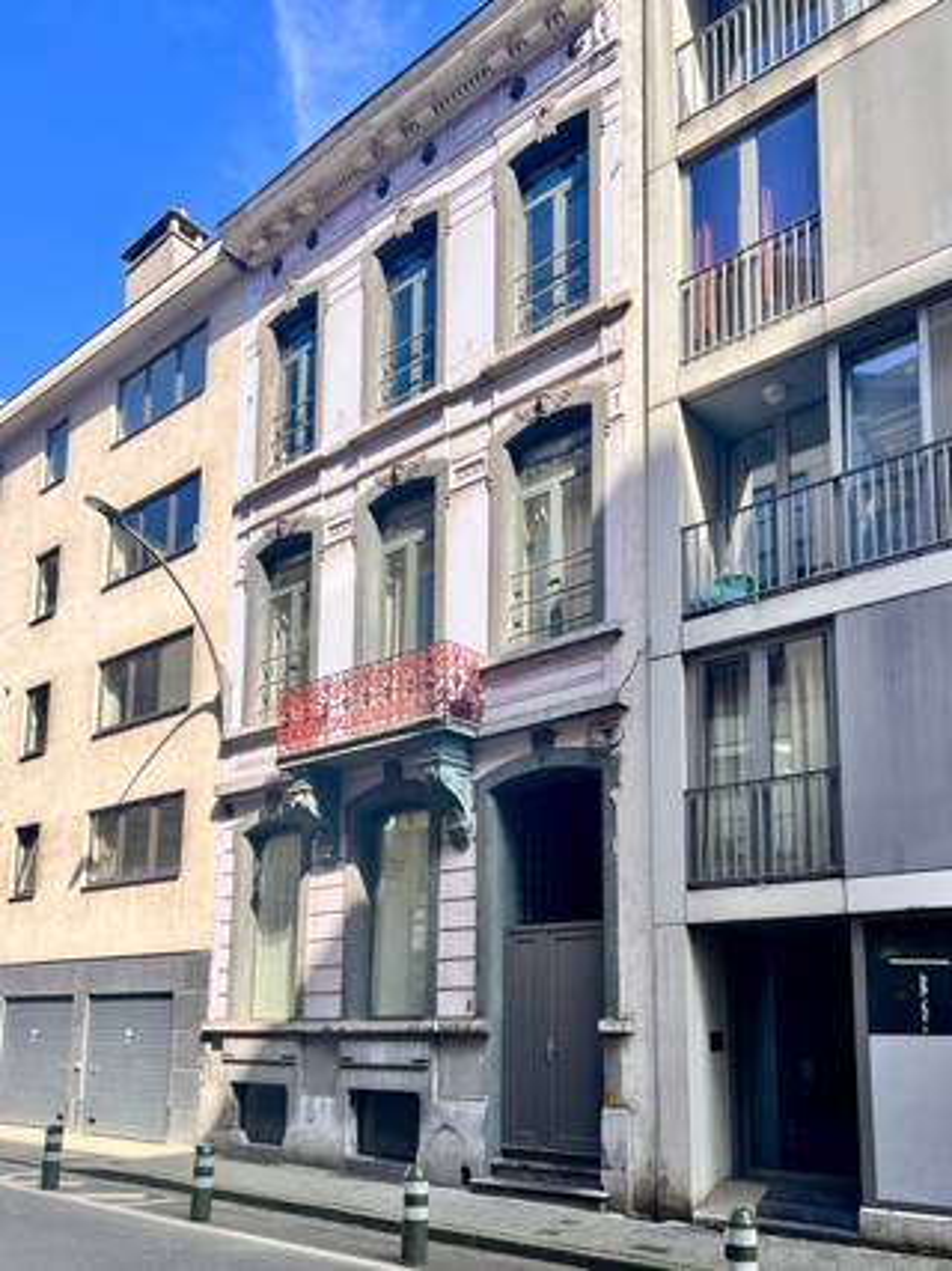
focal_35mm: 26
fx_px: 954
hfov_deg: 53.0
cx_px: 476
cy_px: 636
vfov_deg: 67.3
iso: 50
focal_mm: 5.7
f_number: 1.5
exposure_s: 1/1934
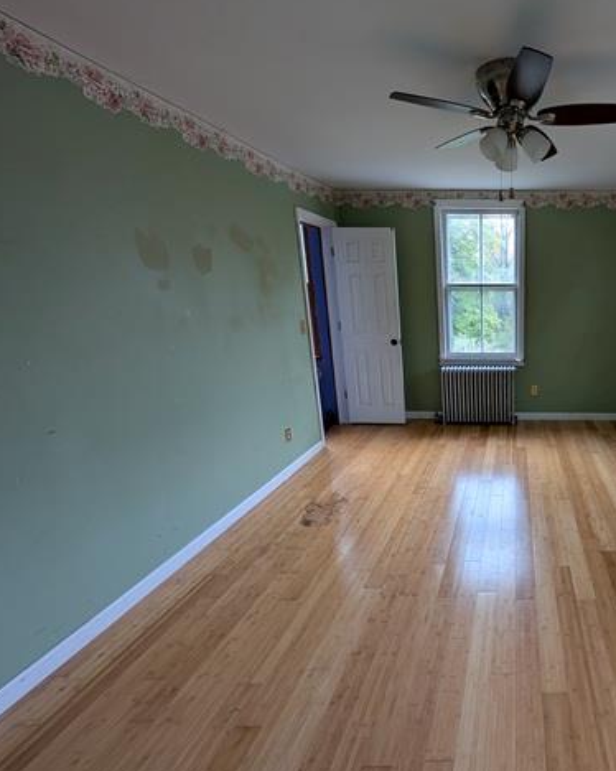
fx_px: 365
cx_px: 516
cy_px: 386
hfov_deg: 70.1
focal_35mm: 16
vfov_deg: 93.1
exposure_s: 1/84.4
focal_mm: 2.02
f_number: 1.7
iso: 53
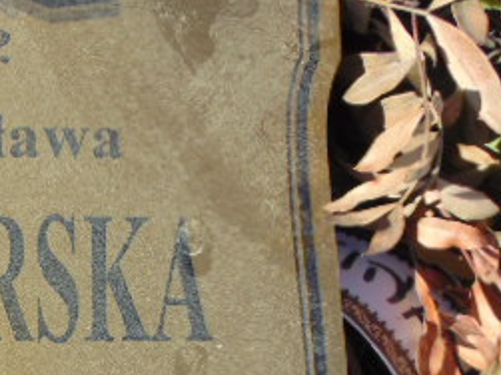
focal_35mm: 107
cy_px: 333
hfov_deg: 17.9
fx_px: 1548
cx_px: -20
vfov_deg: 13.7
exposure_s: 1/160
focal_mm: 7.6
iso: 80
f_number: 8.7
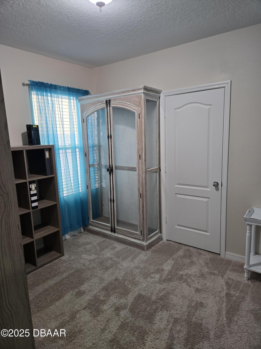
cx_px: 130
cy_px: 174
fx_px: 231
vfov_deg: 73.9
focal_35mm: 23
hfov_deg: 58.9
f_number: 1.8
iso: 160
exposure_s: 1/60
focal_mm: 5.4
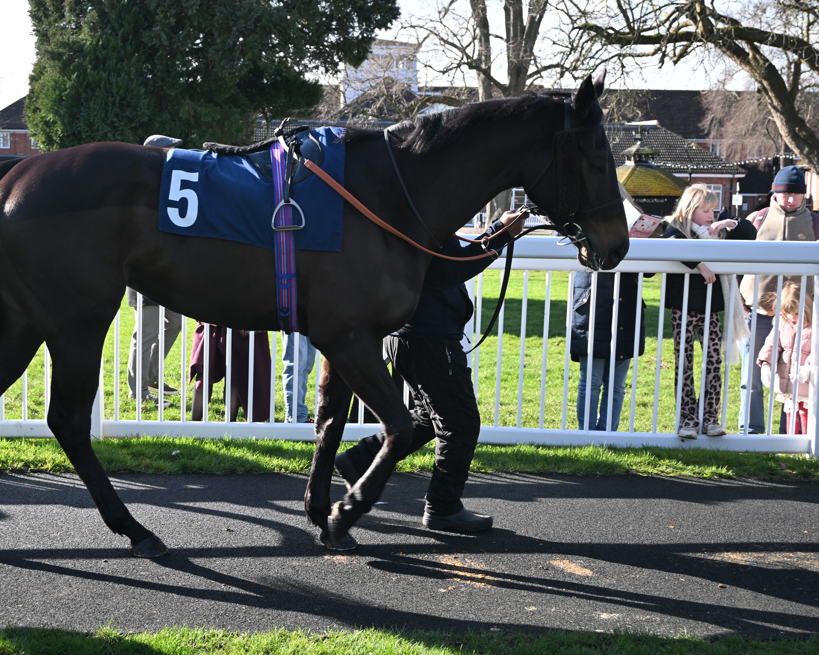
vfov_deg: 29.7
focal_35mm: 51
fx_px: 1236
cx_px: 331
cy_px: 326
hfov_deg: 36.5
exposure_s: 1/250
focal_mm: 30
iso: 180
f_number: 5.6
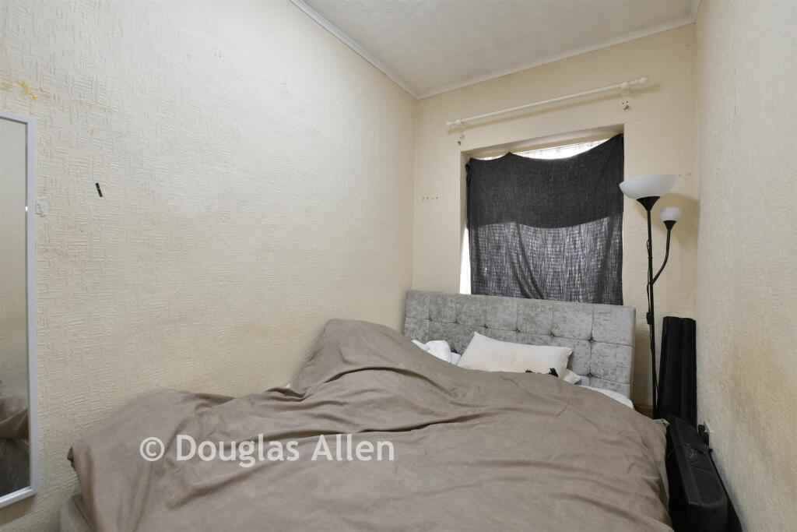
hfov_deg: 100.4
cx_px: 398
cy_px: 266
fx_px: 332
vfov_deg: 77.3
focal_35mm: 15
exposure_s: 1/15
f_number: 8
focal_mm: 10
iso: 320
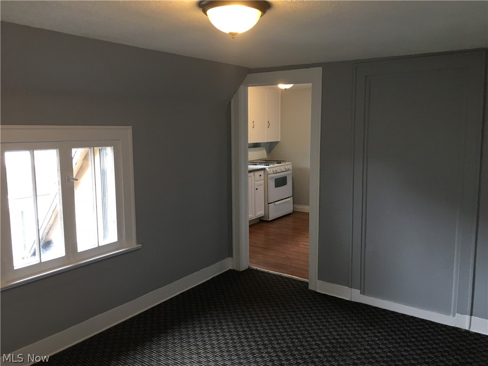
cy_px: 183
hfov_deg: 61.7
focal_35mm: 29
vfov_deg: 48.2
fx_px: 409
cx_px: 244
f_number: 2.2
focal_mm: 4.15
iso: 40
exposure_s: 1/15
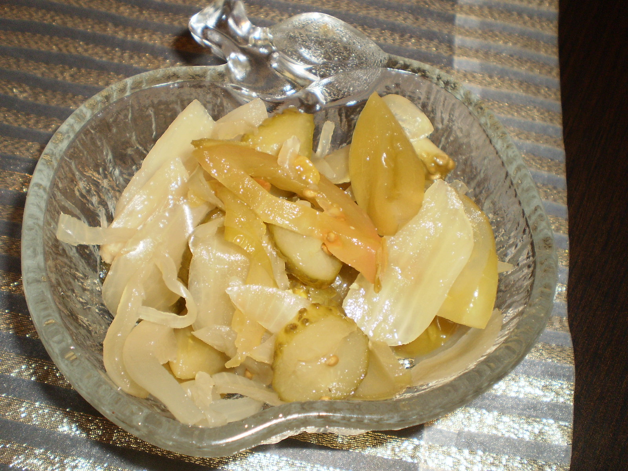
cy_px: 236
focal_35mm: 36
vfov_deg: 39.7
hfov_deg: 51.4
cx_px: 314
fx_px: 653
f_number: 3.1
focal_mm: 6.3
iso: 125
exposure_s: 1/30
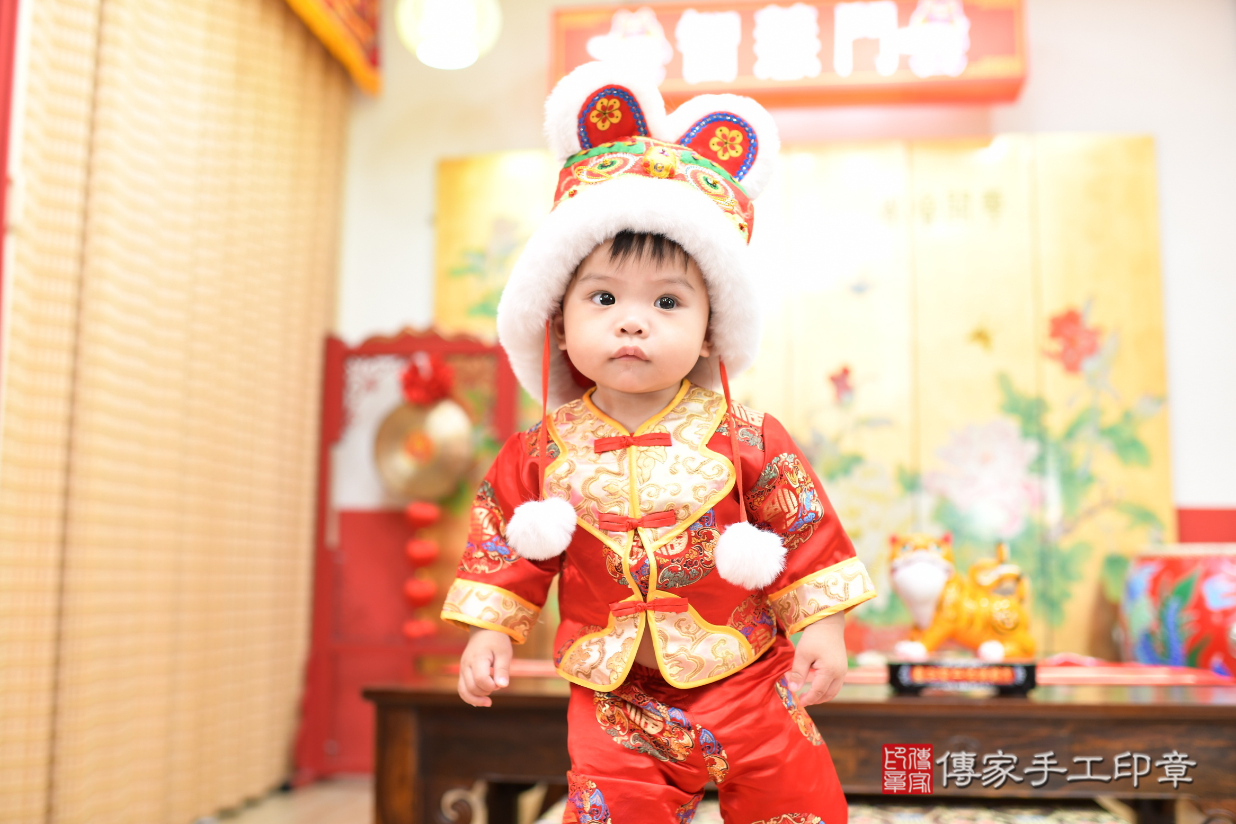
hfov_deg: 53.1
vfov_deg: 36.9
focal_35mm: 36
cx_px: 623
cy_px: 415
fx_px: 1236
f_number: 2.8
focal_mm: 35
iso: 500
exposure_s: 1/200
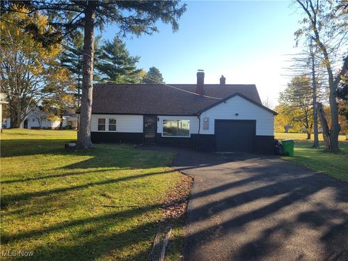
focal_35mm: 26
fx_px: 261
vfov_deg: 53.1
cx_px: 174
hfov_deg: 67.3
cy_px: 130
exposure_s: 1/1170
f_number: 1.8
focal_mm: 5.4
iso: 40
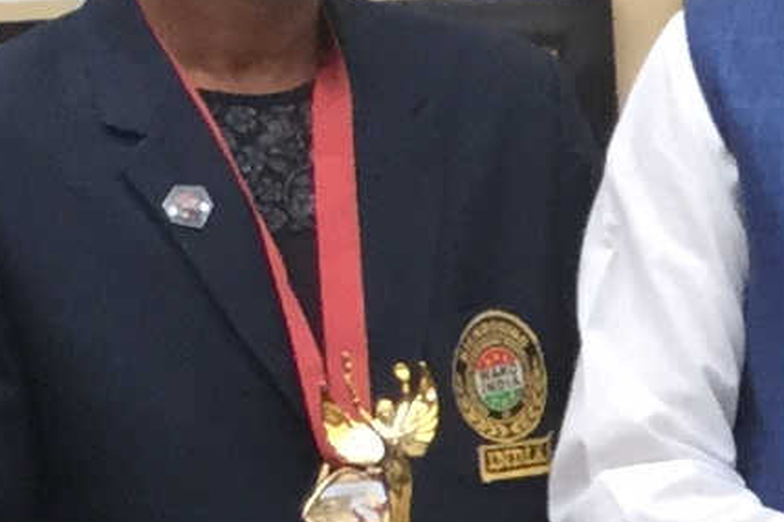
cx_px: 810
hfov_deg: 8.3
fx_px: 5355
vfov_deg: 5.5
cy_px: 826
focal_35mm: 246
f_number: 2.4
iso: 32
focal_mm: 3.3
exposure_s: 1/33
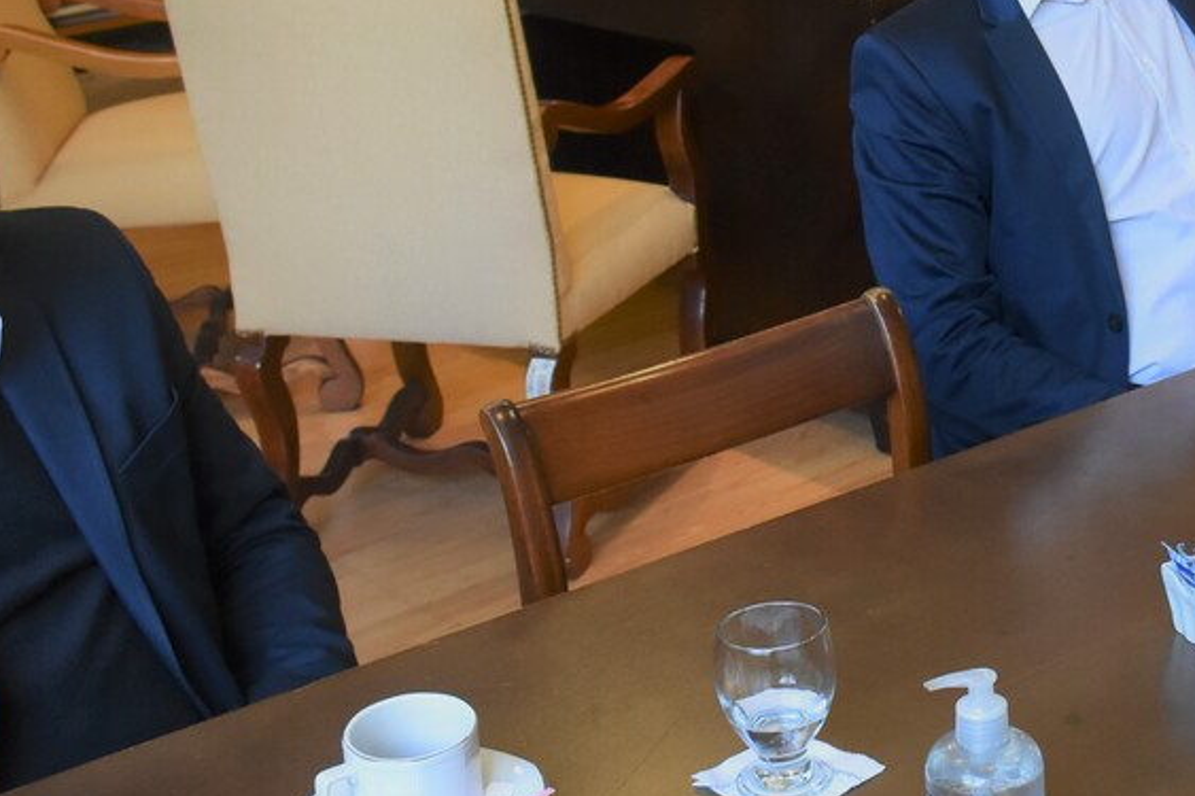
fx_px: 2389
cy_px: 136
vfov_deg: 18.7
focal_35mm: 72
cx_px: 1167
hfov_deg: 26.7
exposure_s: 1/160
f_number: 6.3
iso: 1600
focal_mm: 18
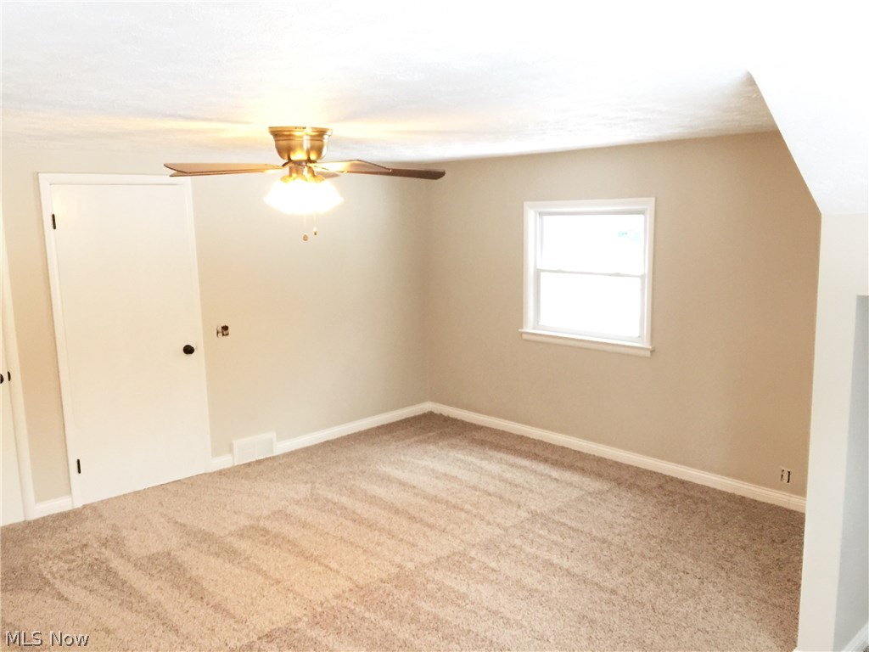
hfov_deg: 61.7
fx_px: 728
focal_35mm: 29
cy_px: 326
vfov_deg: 48.2
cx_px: 434
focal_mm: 4.15
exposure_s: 1/15
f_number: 2.2
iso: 125
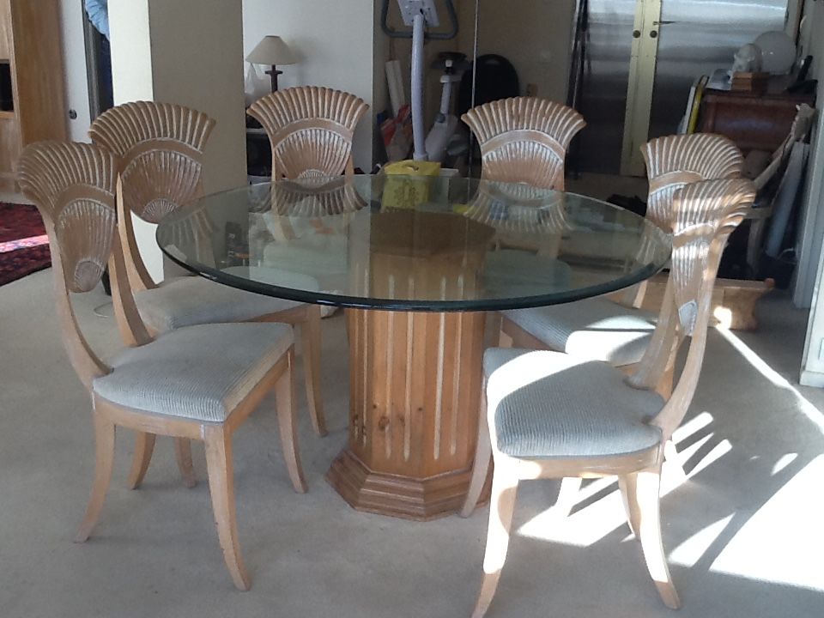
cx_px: 412
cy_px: 309
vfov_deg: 32.9
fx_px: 1047
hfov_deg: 42.9
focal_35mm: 44
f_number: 2.4
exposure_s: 1/120
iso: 50
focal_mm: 2.03
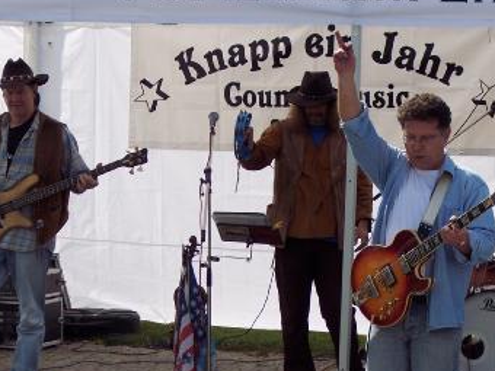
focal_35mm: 172
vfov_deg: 8.6
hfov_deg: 11.5
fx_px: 2460
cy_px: 222
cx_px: 258
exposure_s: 1/500
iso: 100
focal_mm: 24
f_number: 4.8
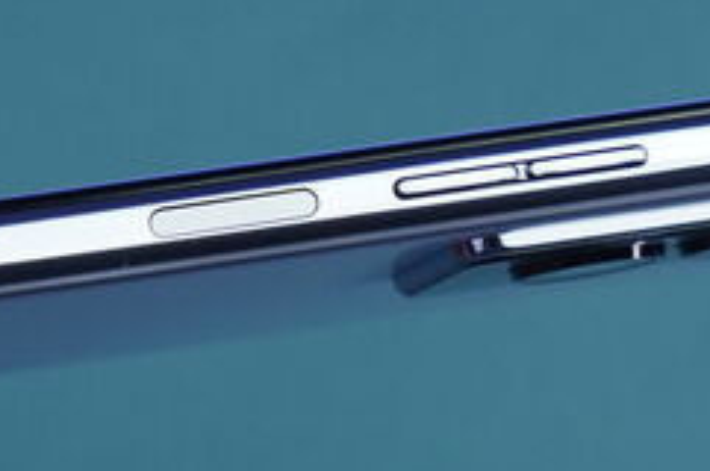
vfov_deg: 8.0
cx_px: 147
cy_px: 286
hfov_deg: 11.9
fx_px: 3388
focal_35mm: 172
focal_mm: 50
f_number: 8
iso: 1000
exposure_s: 1/160
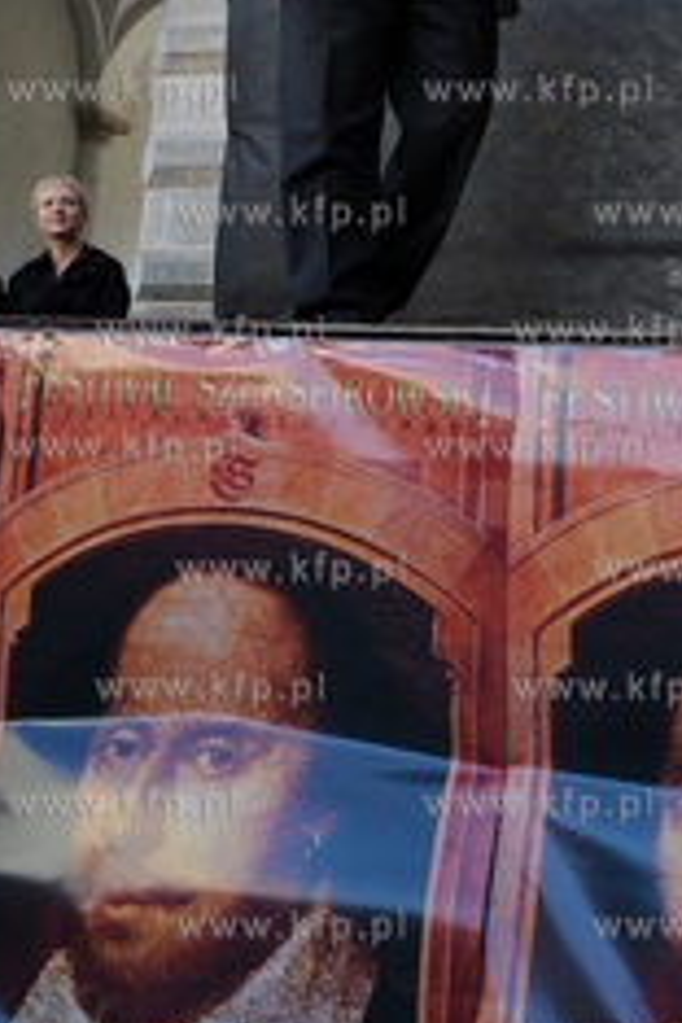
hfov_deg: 31.6
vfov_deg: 45.1
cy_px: 205
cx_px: 568
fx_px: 1165
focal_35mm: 41
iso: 400
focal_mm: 24
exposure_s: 1/200
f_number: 5.6
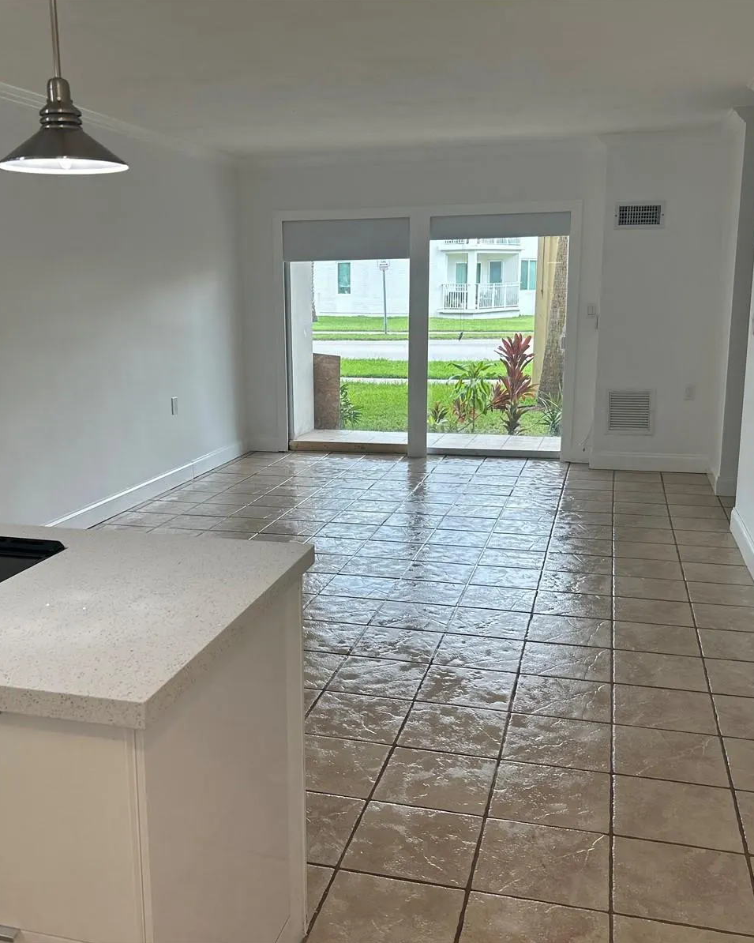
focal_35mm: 34
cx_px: 336
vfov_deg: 52.8
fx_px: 949
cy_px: 471
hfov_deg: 43.3
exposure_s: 1/120
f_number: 1.5
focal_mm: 5.7
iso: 50
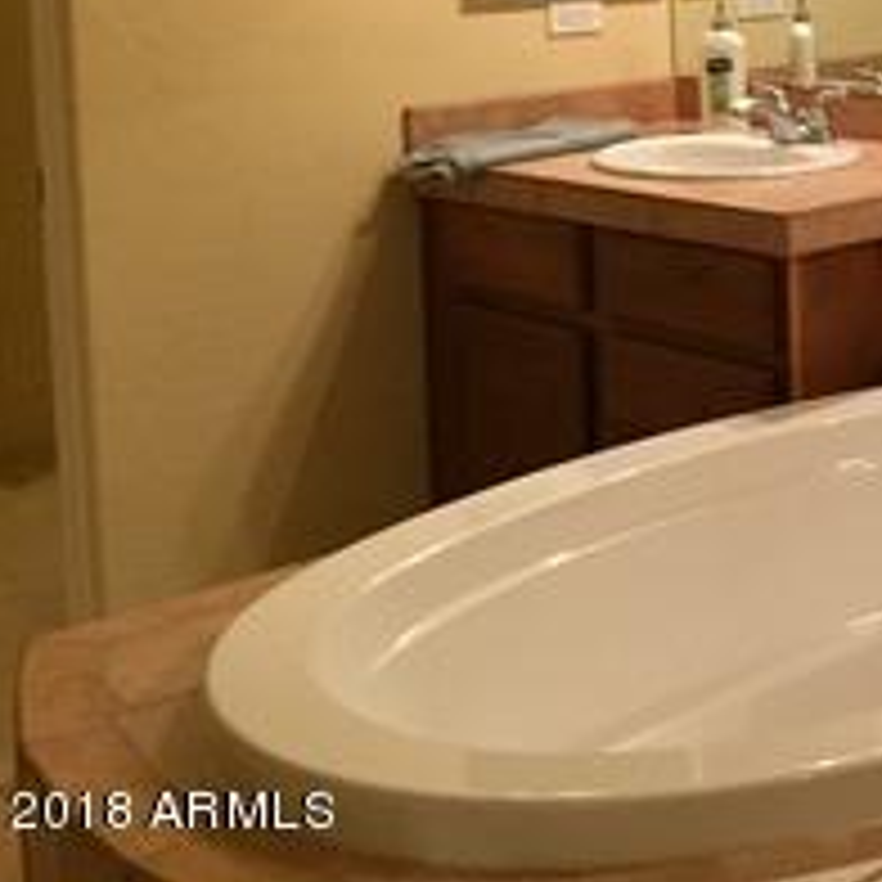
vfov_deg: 24.7
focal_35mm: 67
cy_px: 22
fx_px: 1931
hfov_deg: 23.0
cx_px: 1134
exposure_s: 1/30
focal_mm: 4.15
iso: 250
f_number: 2.2
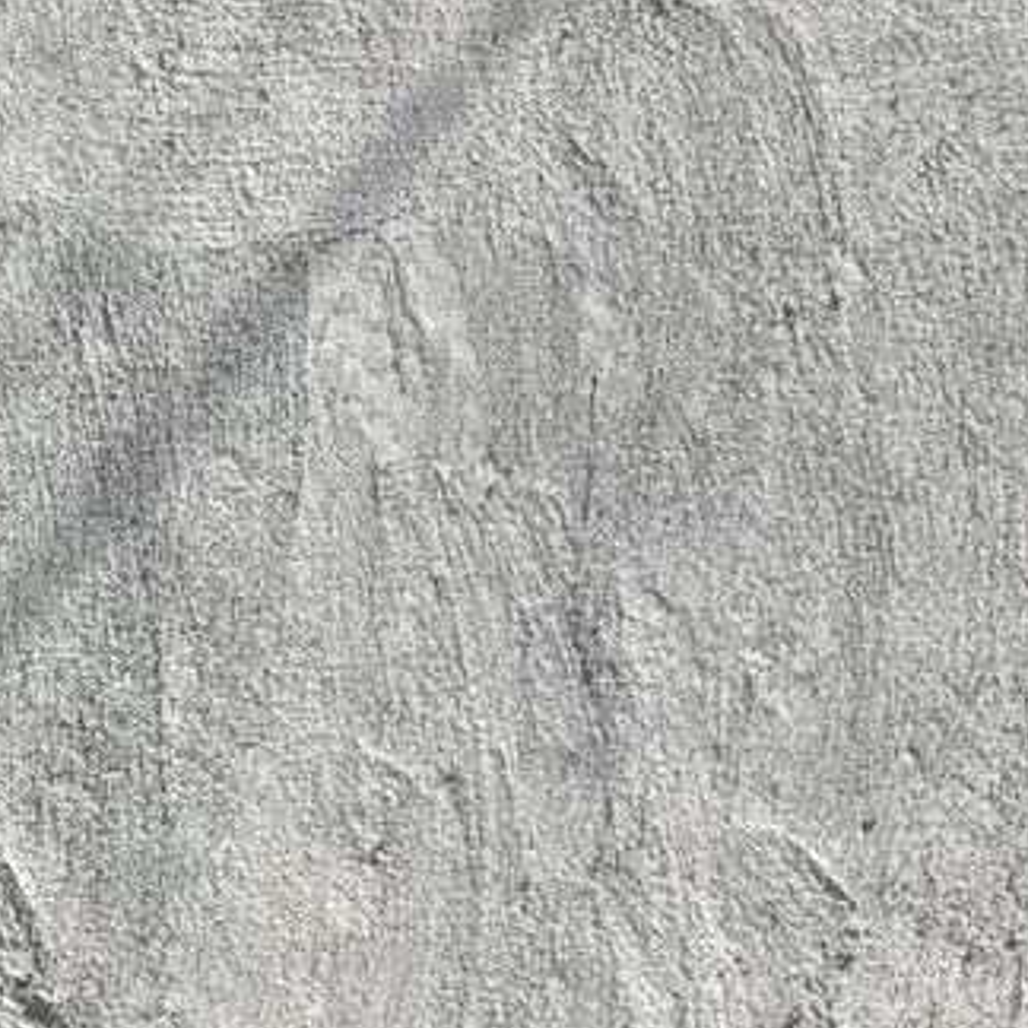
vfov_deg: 7.9
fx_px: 7157
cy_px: -961
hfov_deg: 7.5
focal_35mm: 213
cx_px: -1682
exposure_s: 1/7692
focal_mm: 5.96
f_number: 1.6
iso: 50
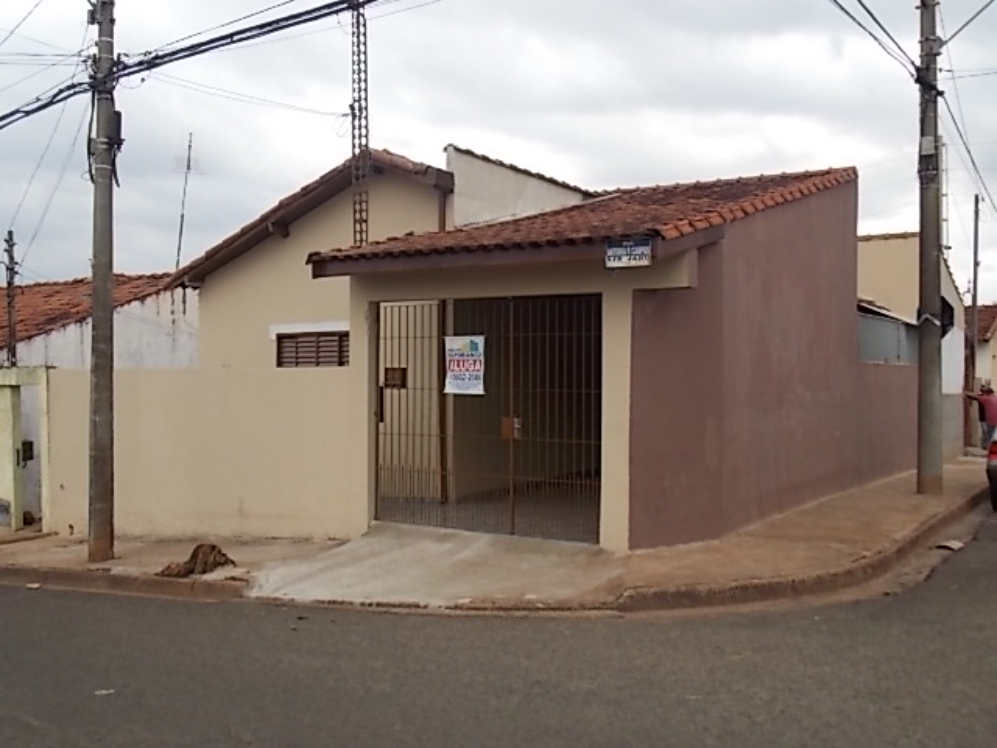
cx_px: 498
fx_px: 979
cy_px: 374
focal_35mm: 34
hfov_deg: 54.0
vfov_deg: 41.8
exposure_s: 1/250
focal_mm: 6.1
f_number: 3.4
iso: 80
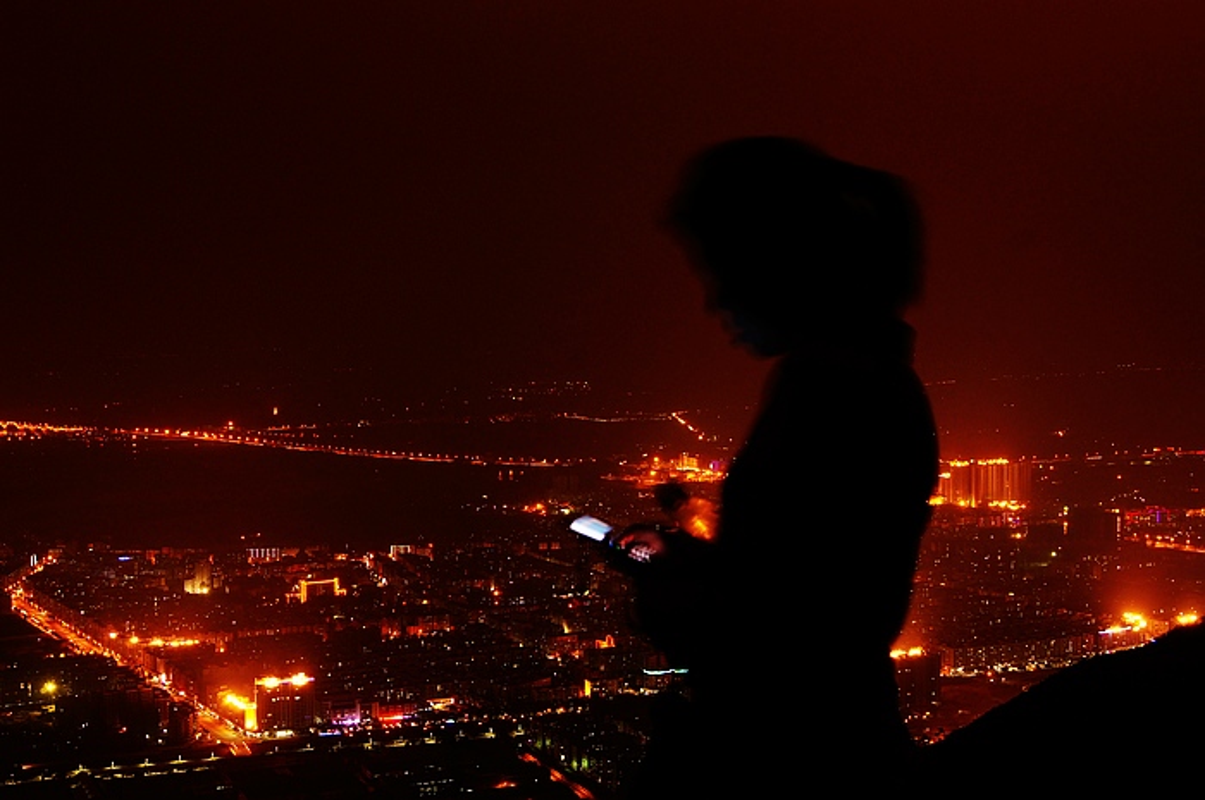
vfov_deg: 25.7
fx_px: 1755
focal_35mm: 52
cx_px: 602
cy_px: 400
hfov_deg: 37.9
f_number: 8
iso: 400
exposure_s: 3.2
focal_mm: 35
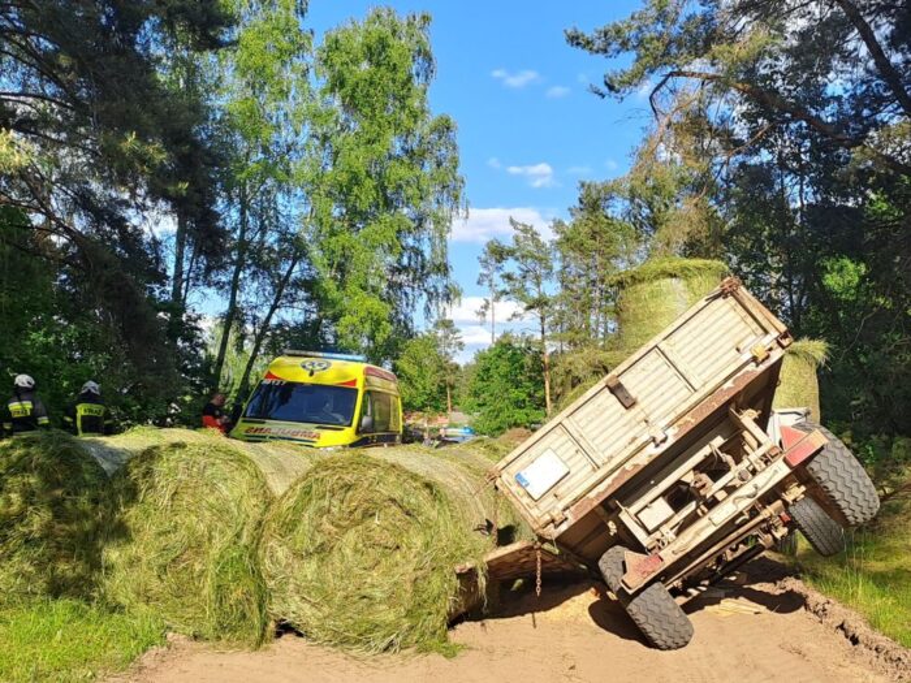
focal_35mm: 25
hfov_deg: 69.4
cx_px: 456
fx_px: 658
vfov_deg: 54.9
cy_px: 342
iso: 32
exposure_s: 1/995
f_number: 1.8
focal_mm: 4.65
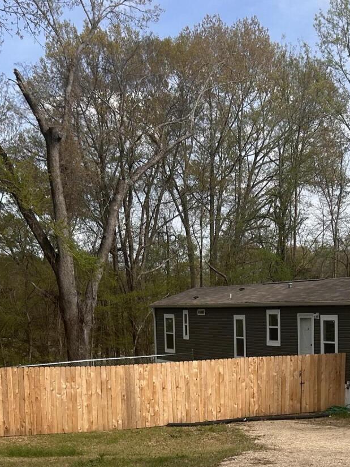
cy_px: 457
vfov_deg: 28.9
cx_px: 244
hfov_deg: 23.1
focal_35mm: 63
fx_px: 849
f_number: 1.5
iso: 50
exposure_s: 1/2841
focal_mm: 5.7
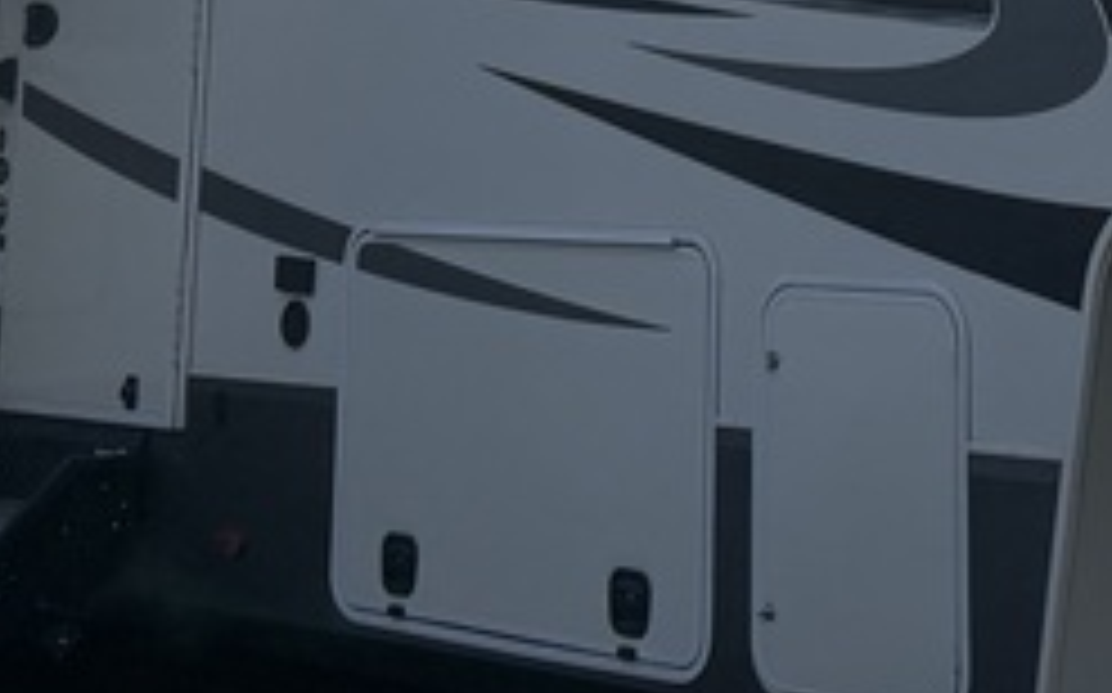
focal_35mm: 103
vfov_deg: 12.0
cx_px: 797
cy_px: -410
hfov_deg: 20.1
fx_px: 3119
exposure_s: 1/9091
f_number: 1.78
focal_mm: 6.76
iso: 100
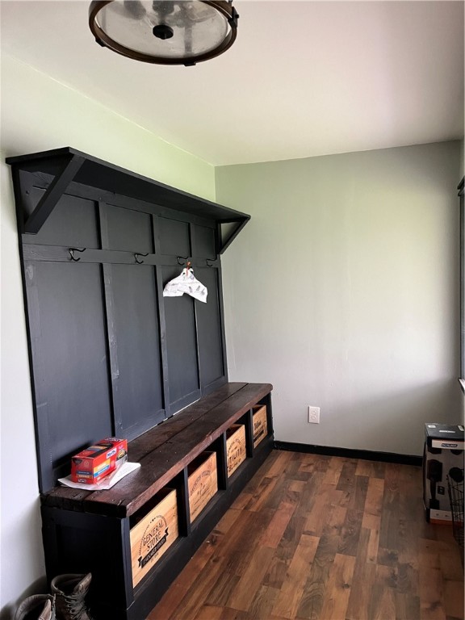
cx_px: 232
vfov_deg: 67.3
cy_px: 310
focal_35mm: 26
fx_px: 466
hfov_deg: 53.1
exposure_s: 1/60
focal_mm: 5.1
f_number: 1.6
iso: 400
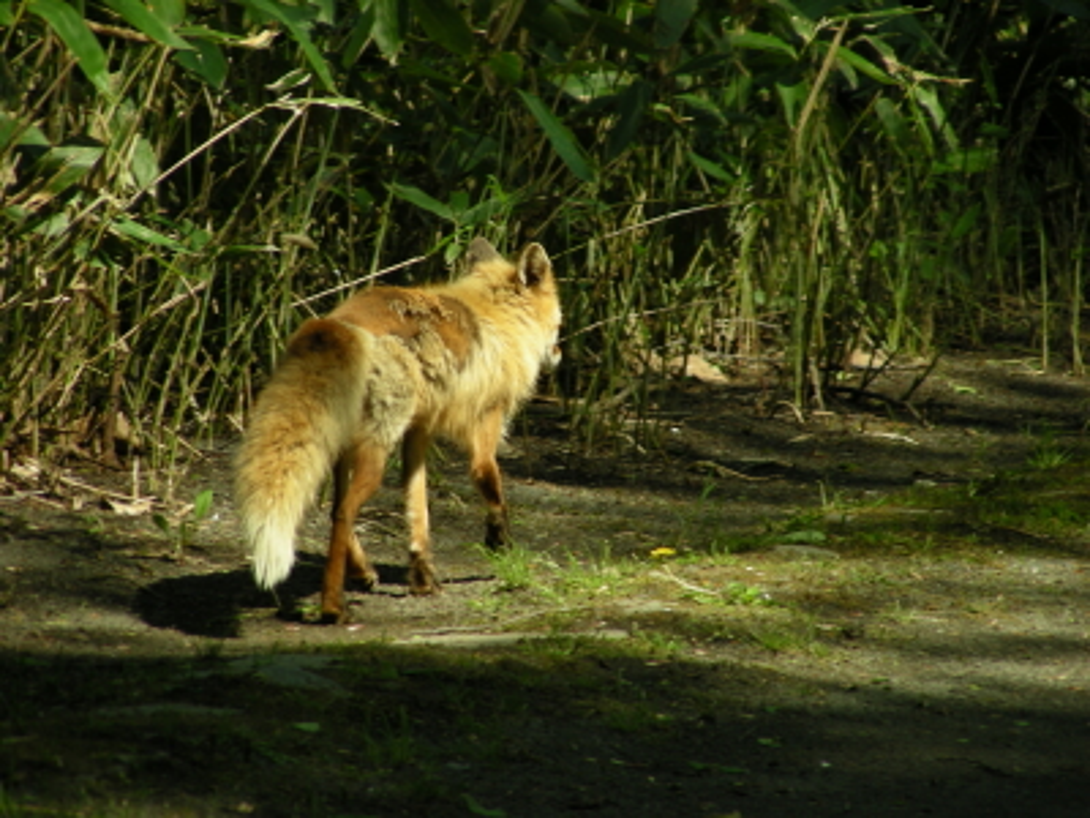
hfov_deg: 5.2
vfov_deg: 3.9
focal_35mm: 380
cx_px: 545
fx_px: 11966
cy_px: 409
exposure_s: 1/262
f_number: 3.5
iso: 50
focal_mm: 63.3
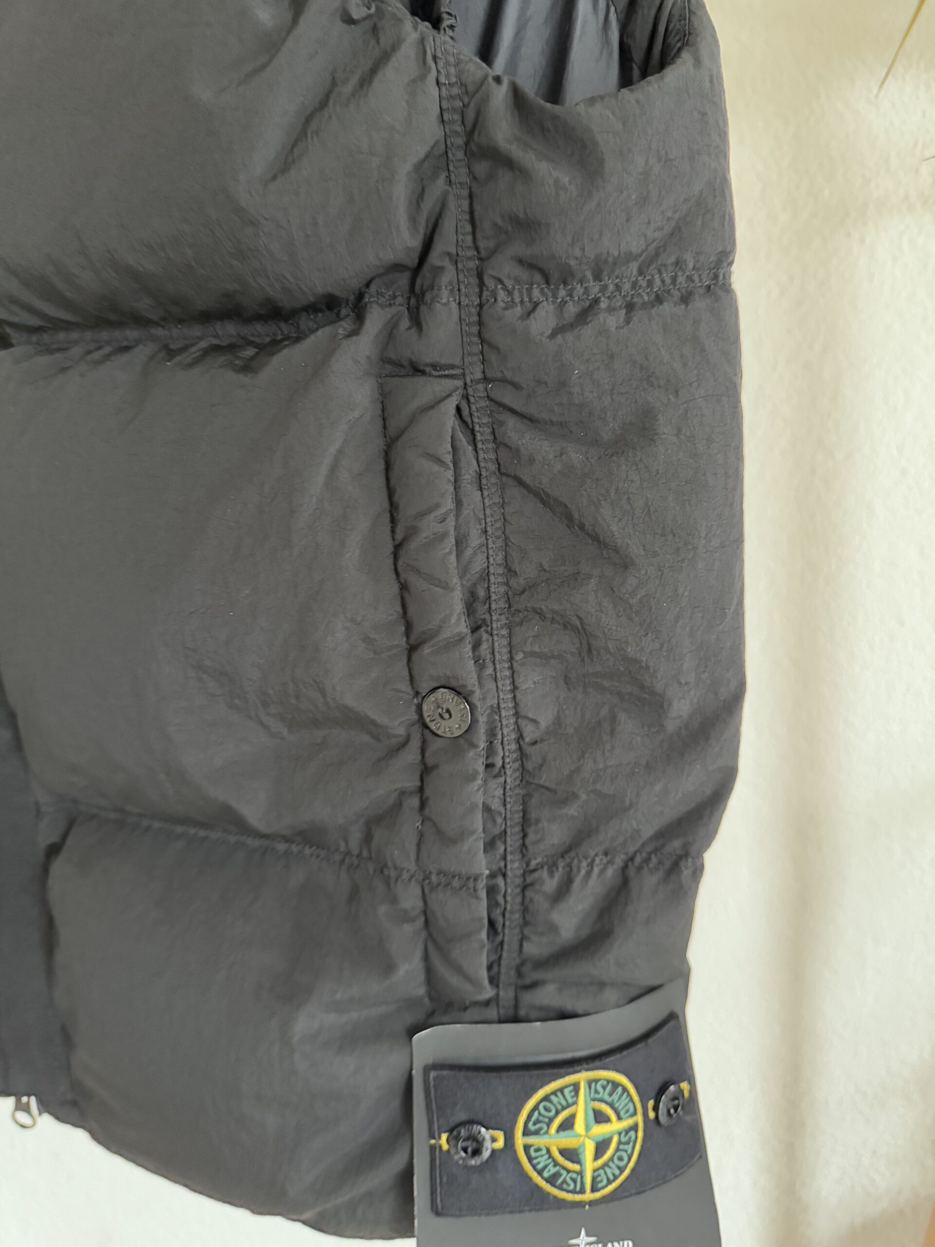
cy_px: 624
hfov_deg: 56.8
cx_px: 468
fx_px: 864
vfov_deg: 71.6
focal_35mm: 24
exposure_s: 1/40
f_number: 1.78
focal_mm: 6.76
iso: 1000
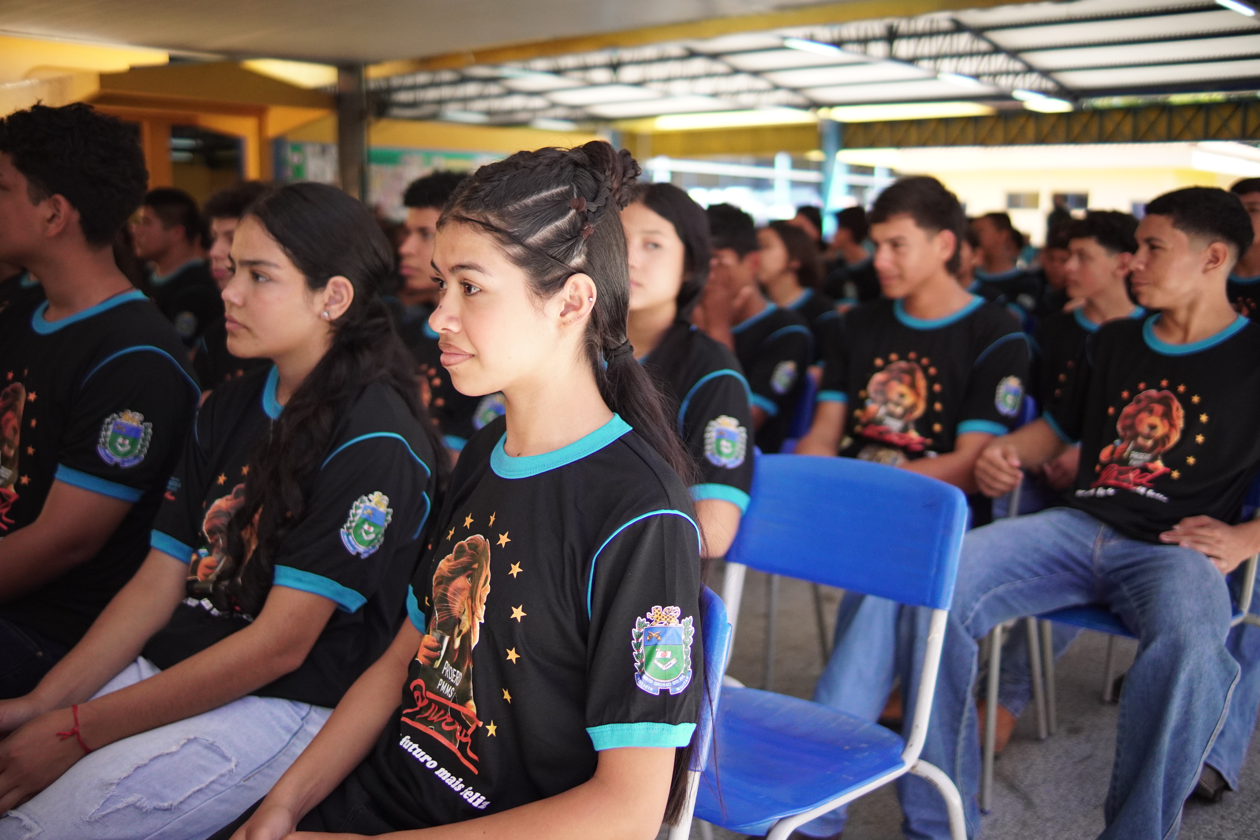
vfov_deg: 38.4
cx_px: 630
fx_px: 1207
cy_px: 420
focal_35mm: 34
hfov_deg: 55.1
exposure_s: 1/4000
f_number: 1.4
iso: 1000
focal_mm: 23
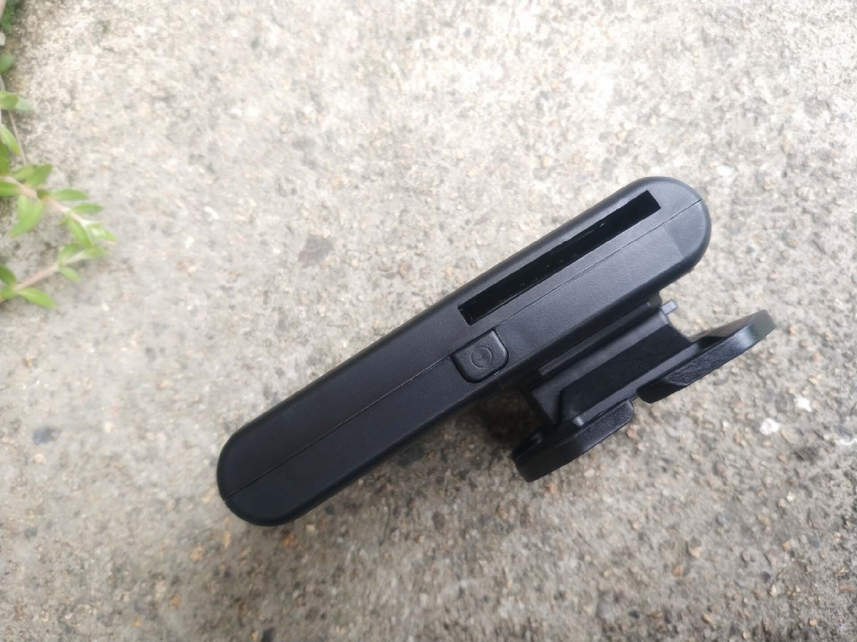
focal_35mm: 32
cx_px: 428
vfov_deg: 44.2
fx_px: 792
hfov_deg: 56.8
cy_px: 321
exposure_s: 1/50
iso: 109
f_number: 2
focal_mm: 4.5
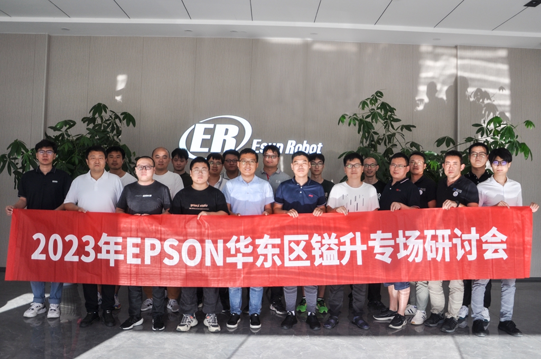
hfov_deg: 67.4
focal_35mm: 27
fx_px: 405
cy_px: 180
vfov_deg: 47.8
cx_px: 270
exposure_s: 1/500
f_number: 3.5
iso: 200
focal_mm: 18
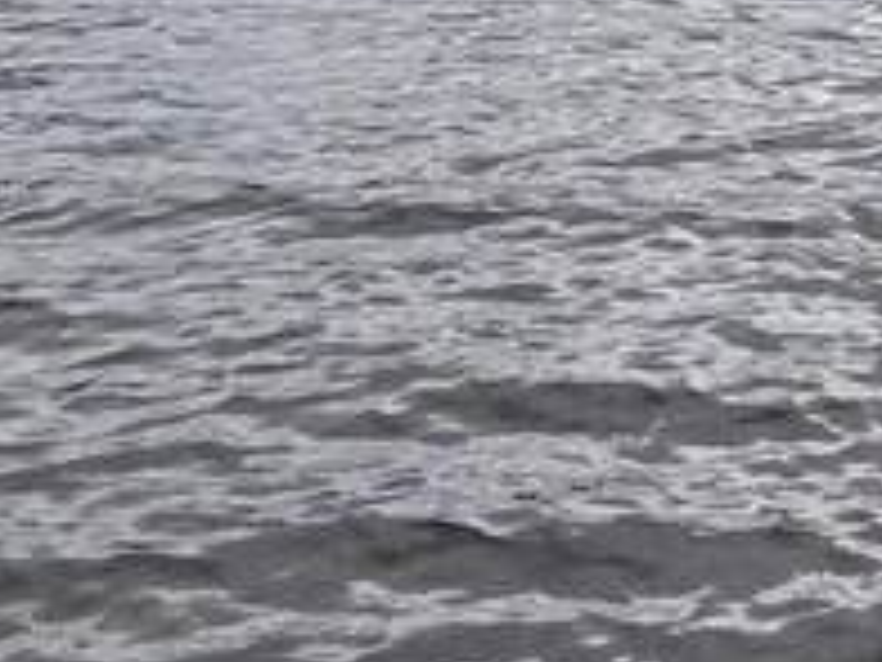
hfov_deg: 18.3
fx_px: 2166
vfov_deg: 14.5
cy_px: -648
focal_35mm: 85
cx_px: 1580
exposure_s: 1/4268
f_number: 2.2
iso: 50
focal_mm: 2.2
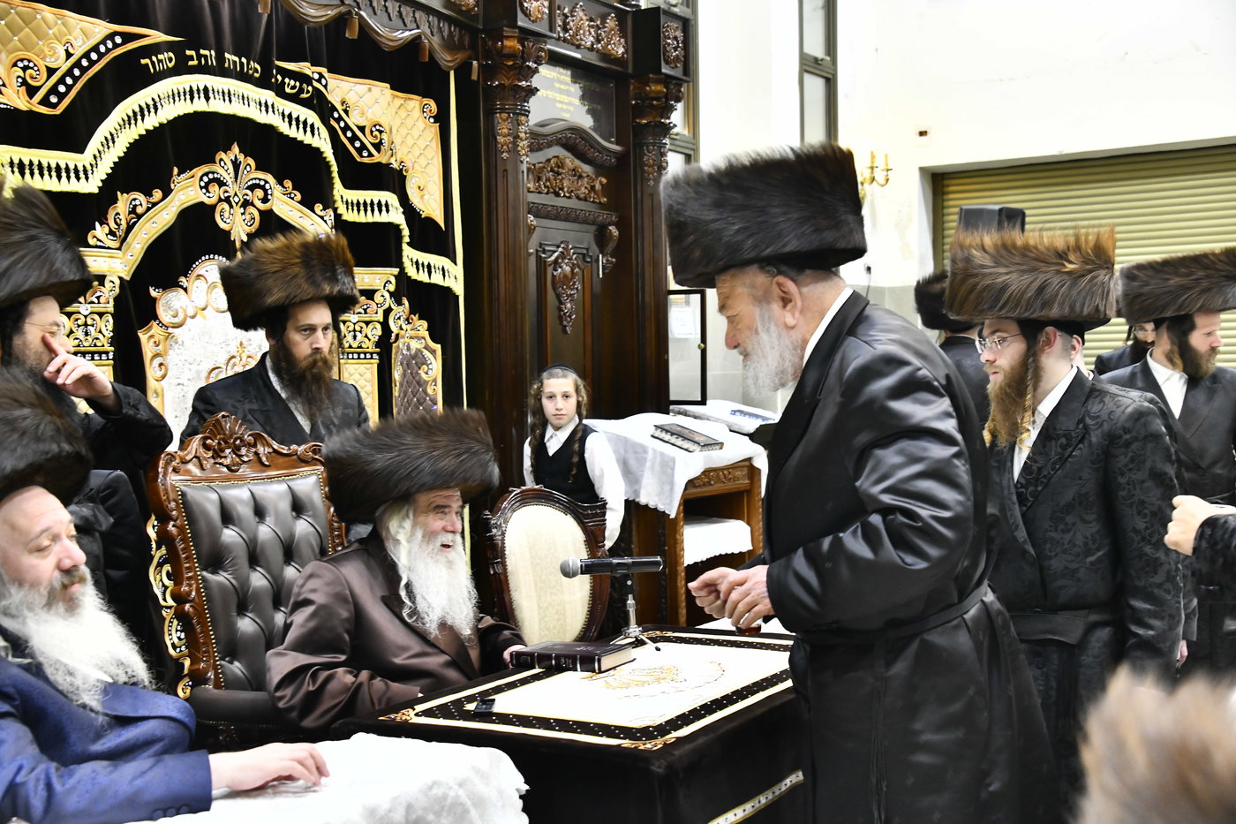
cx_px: 618
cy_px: 412
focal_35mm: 48
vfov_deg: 28.1
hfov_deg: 41.1
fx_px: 1648
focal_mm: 48
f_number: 5.6
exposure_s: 1/200
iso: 2000
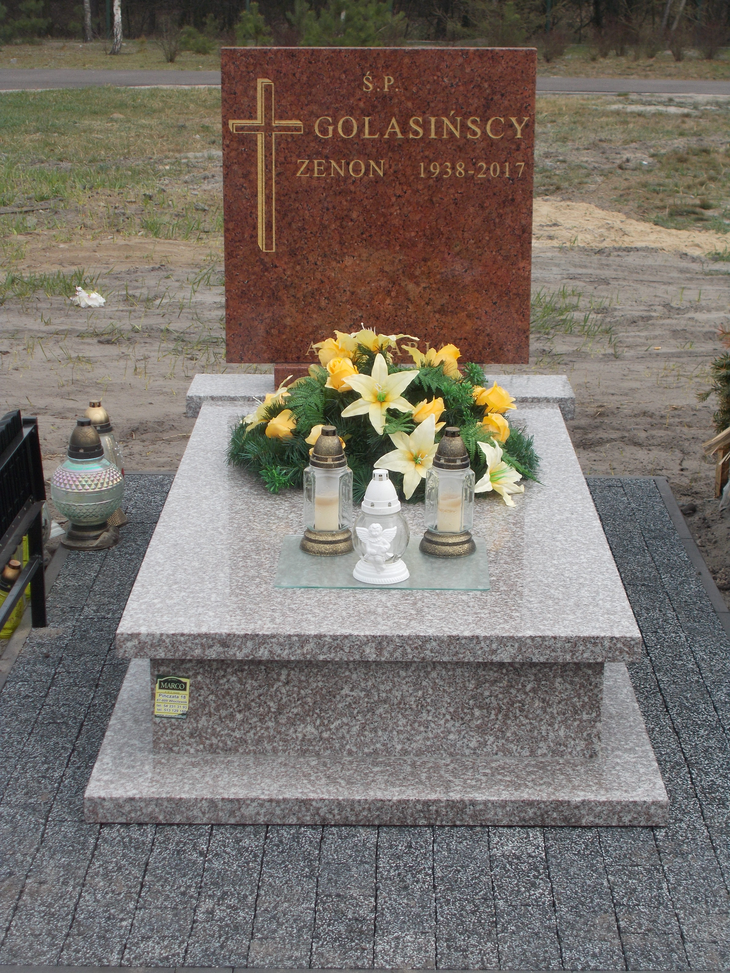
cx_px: 365
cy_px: 486
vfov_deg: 29.4
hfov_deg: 22.3
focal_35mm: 66
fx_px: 1856
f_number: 5.3
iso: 80
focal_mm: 11.8
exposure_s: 1/125
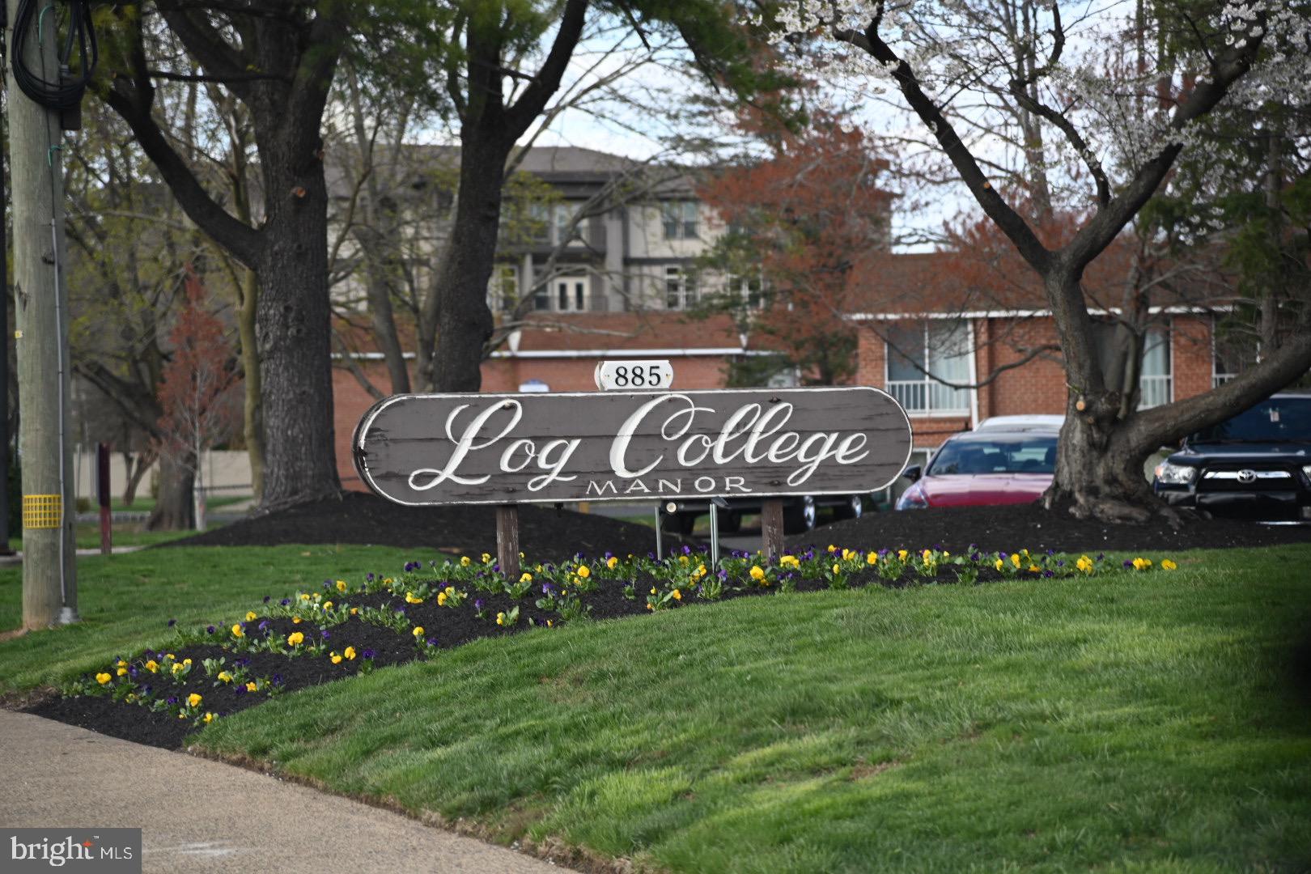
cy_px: 437
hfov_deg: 17.1
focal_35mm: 120
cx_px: 656
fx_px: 4370
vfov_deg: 11.4
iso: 200
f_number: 4
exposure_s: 1/500
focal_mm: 120
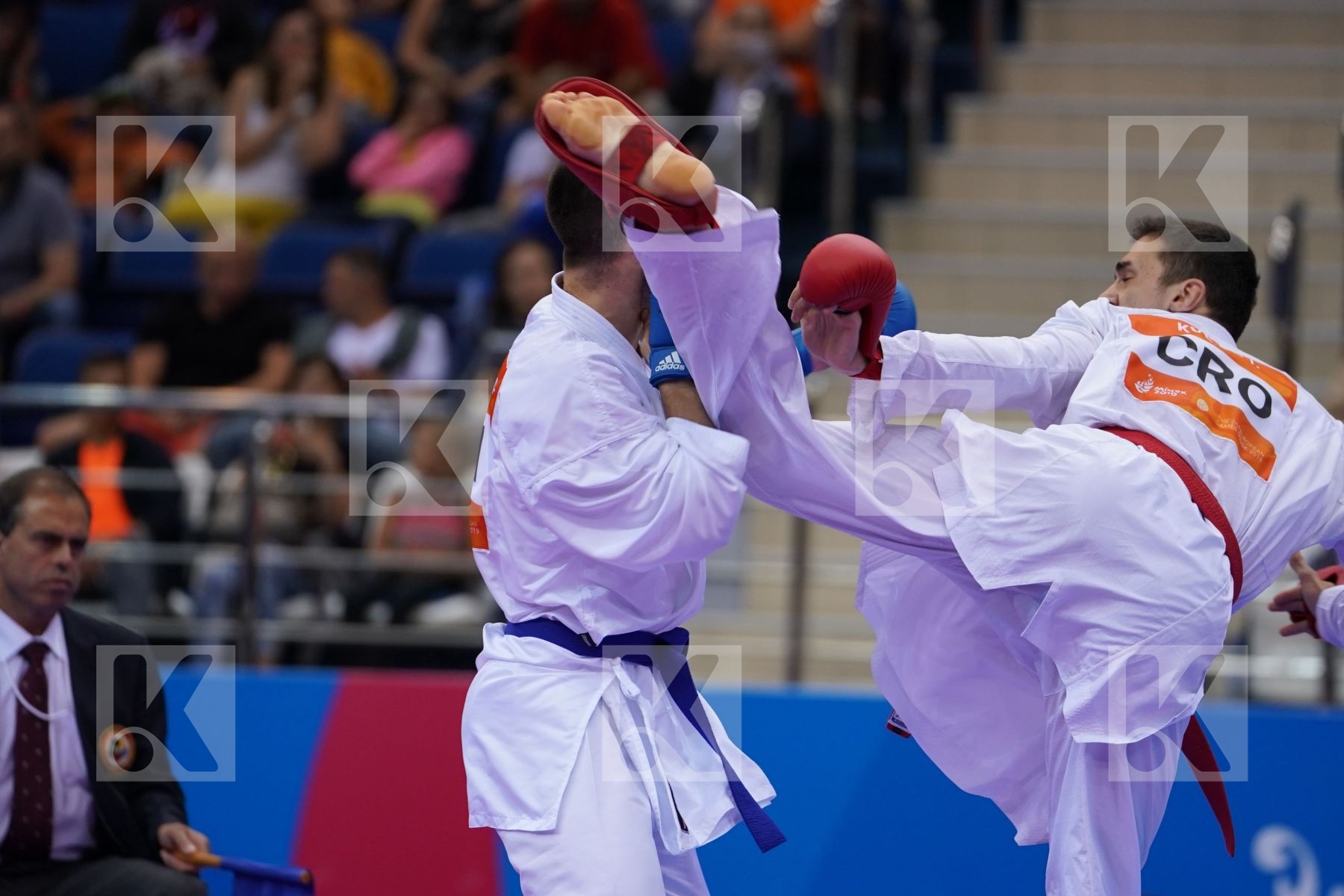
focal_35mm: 297
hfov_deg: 6.9
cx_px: 672
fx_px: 11087
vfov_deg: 4.6
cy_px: 448
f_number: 2.8
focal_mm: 198
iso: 1000
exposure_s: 1/1000
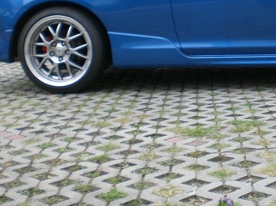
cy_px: 38
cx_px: 252
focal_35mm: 84
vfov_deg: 17.4
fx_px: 669
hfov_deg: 22.7
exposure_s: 1/125
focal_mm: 6.3
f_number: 3.1
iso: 50
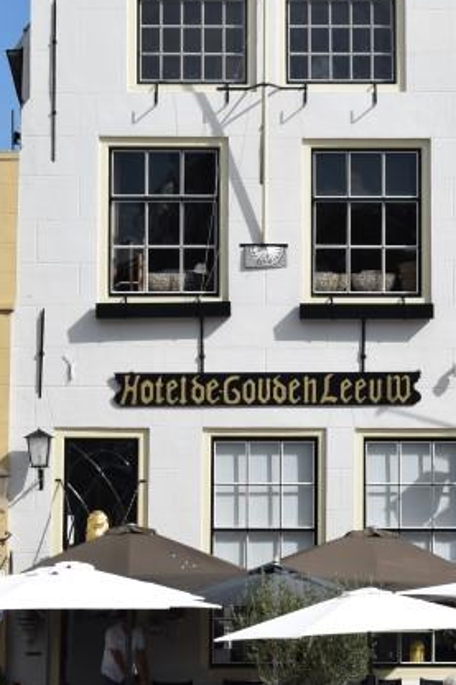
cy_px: 268
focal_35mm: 129
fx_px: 2457
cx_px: 294
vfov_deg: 15.9
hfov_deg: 10.6
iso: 100
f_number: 9
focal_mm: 35
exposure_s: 1/320
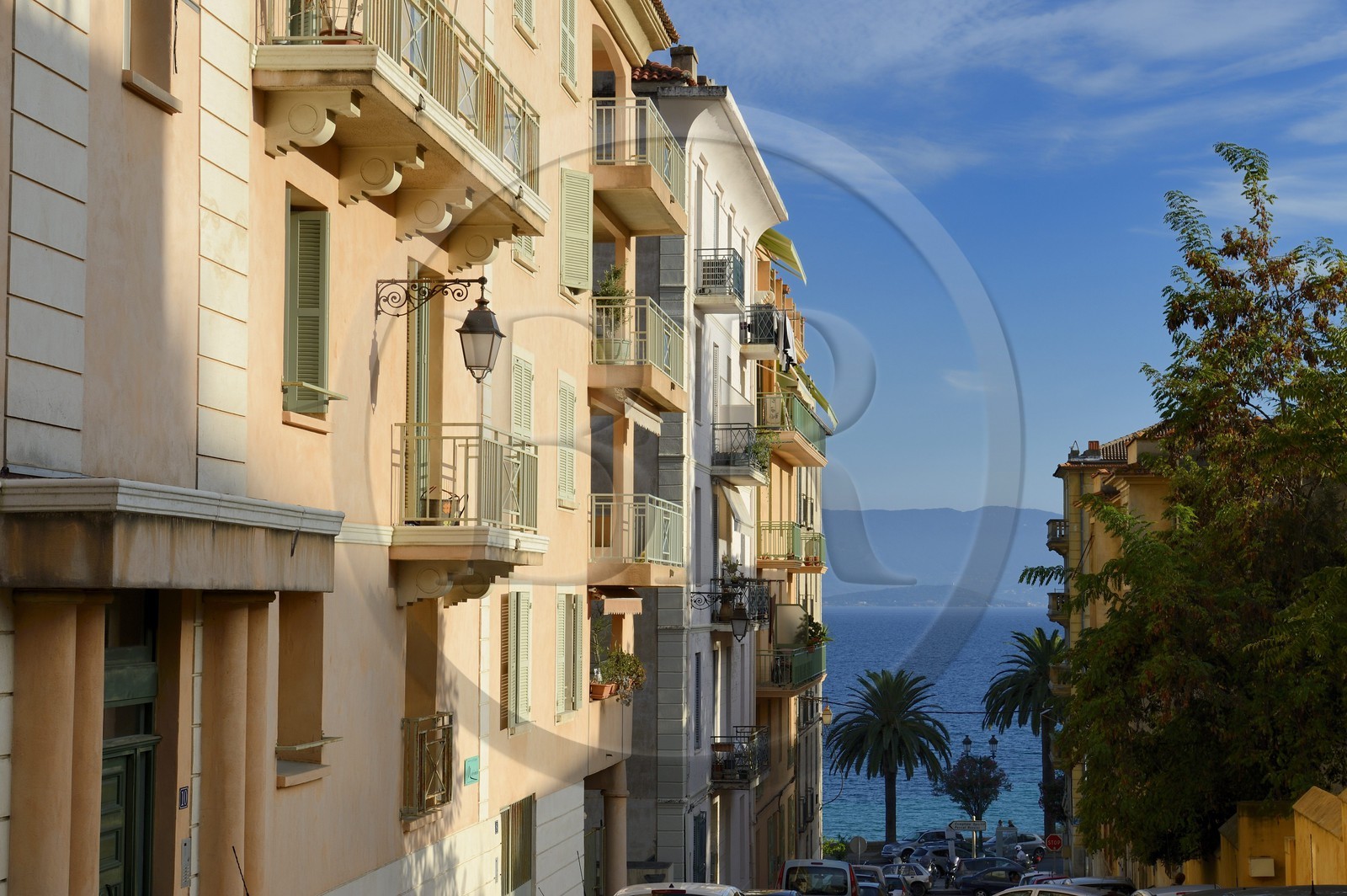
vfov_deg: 19.4
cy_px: 448
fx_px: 2617
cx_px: 674
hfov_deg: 28.9
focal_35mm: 70
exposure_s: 1/200
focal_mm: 70
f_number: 13
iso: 200
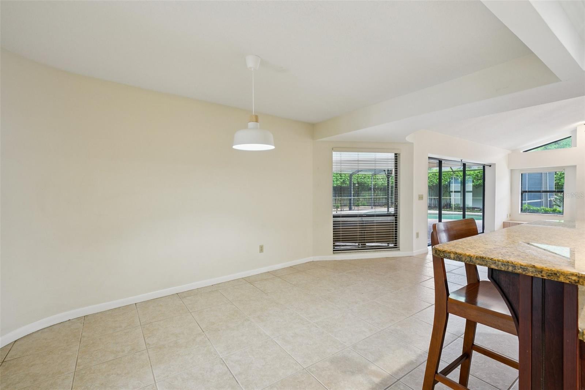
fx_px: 260
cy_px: 195
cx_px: 292
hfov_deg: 96.7
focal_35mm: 16
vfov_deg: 73.7
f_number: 8
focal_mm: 16
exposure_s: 1/50
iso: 800
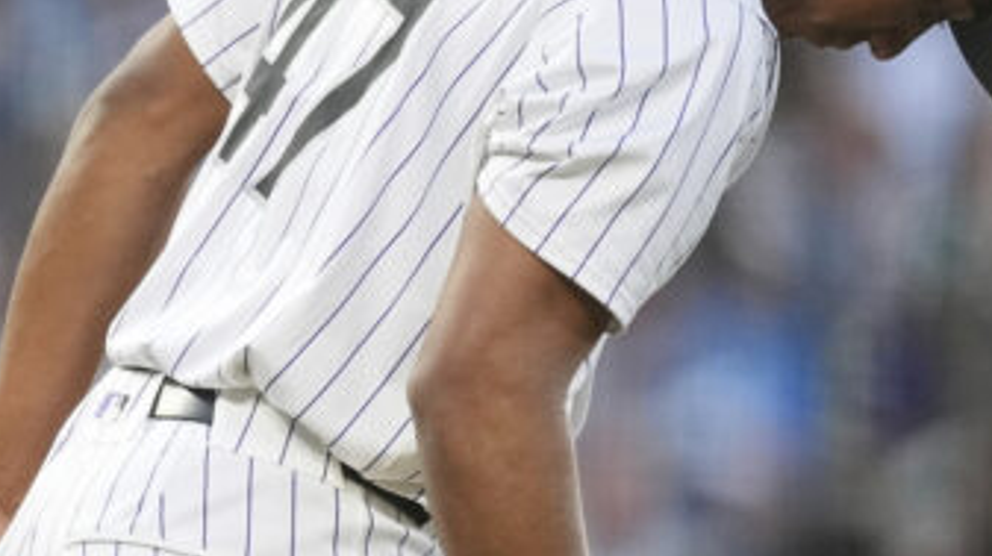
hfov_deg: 1.2
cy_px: 153
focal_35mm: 1794
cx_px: 471
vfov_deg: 0.7
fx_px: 47156
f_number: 4
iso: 3200
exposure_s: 1/1250
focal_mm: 600
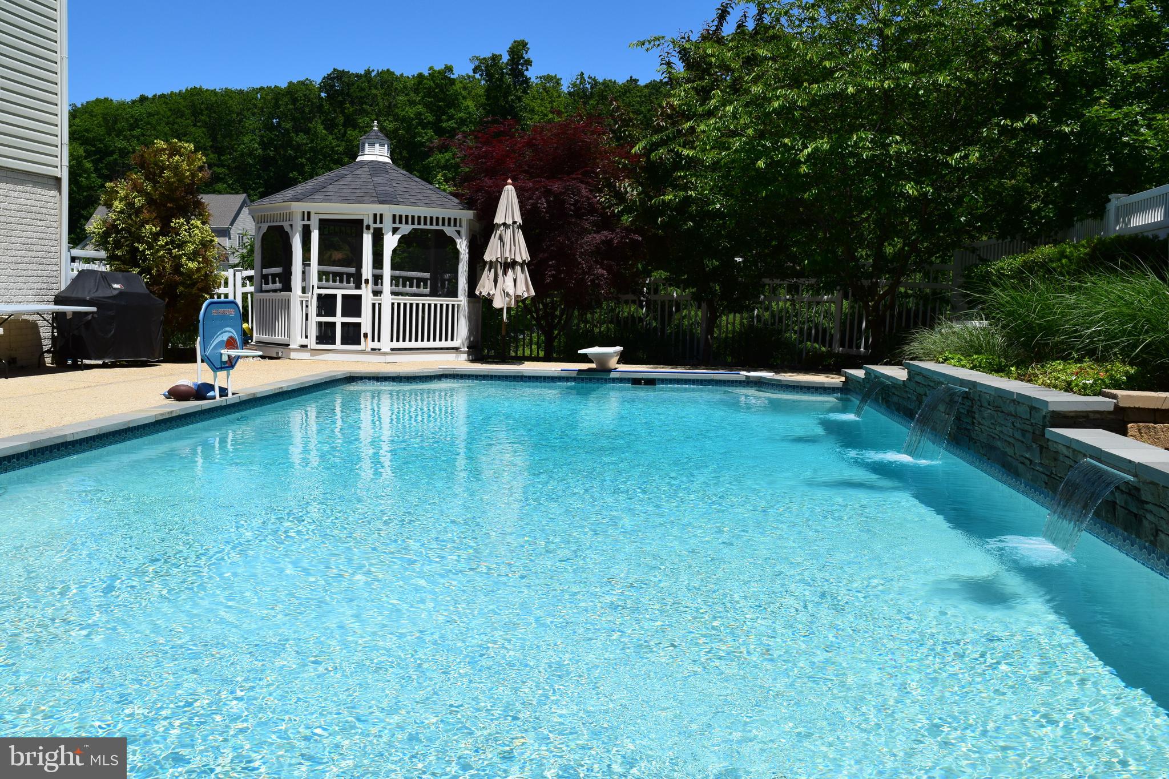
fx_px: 1218
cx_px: 584
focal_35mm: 38
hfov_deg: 51.3
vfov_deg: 35.5
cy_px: 390
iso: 220
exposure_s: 1/500
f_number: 11
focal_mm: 25
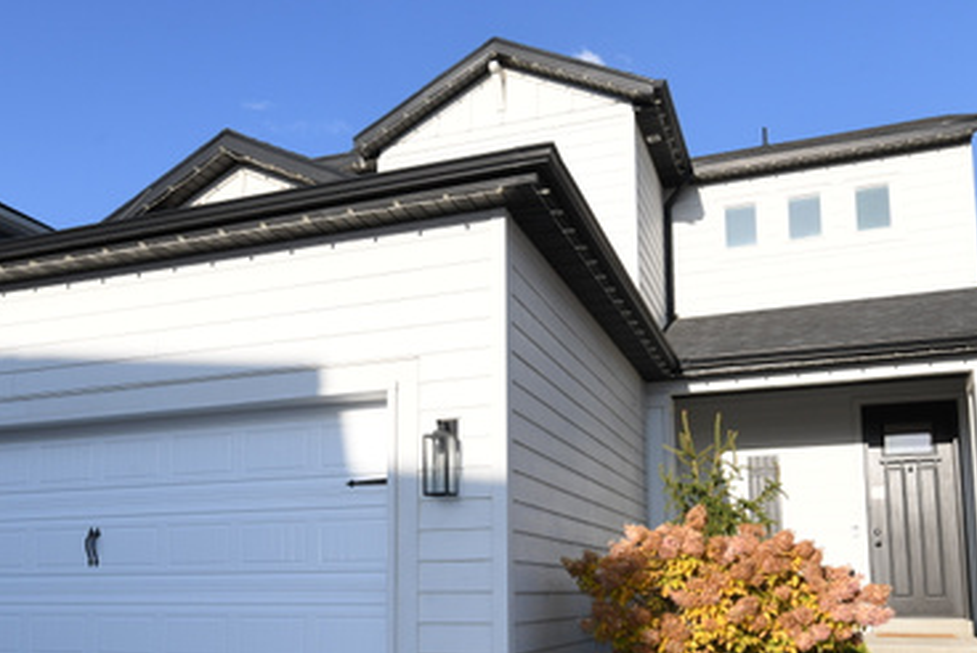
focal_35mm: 33
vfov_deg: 39.1
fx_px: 896
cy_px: 479
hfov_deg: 57.2
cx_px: 465
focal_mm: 19
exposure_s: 1/250
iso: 200
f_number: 10
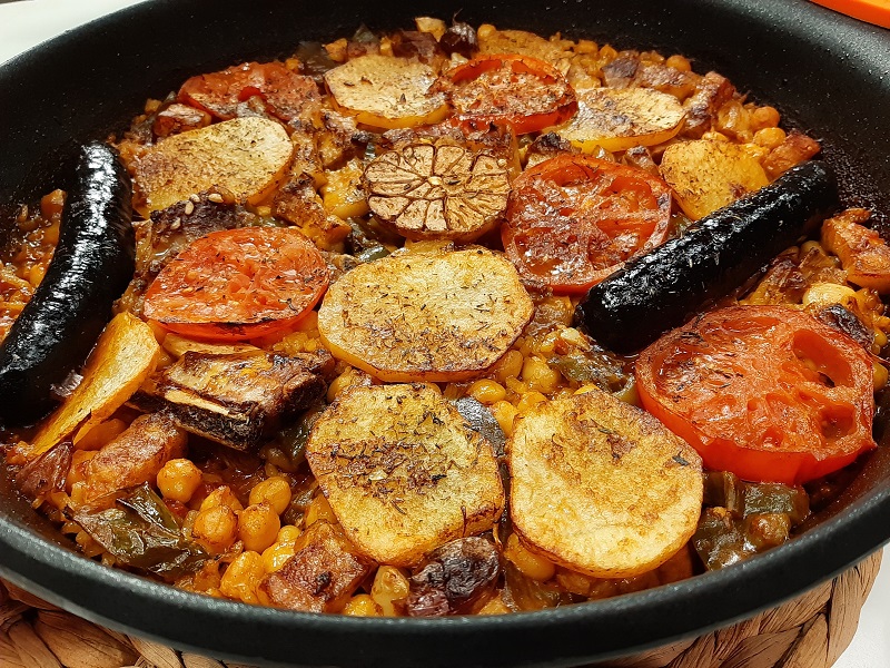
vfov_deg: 53.1
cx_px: 445
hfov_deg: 67.3
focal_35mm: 26
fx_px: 668
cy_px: 334
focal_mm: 3.93
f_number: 1.7
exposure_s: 1/50
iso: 80
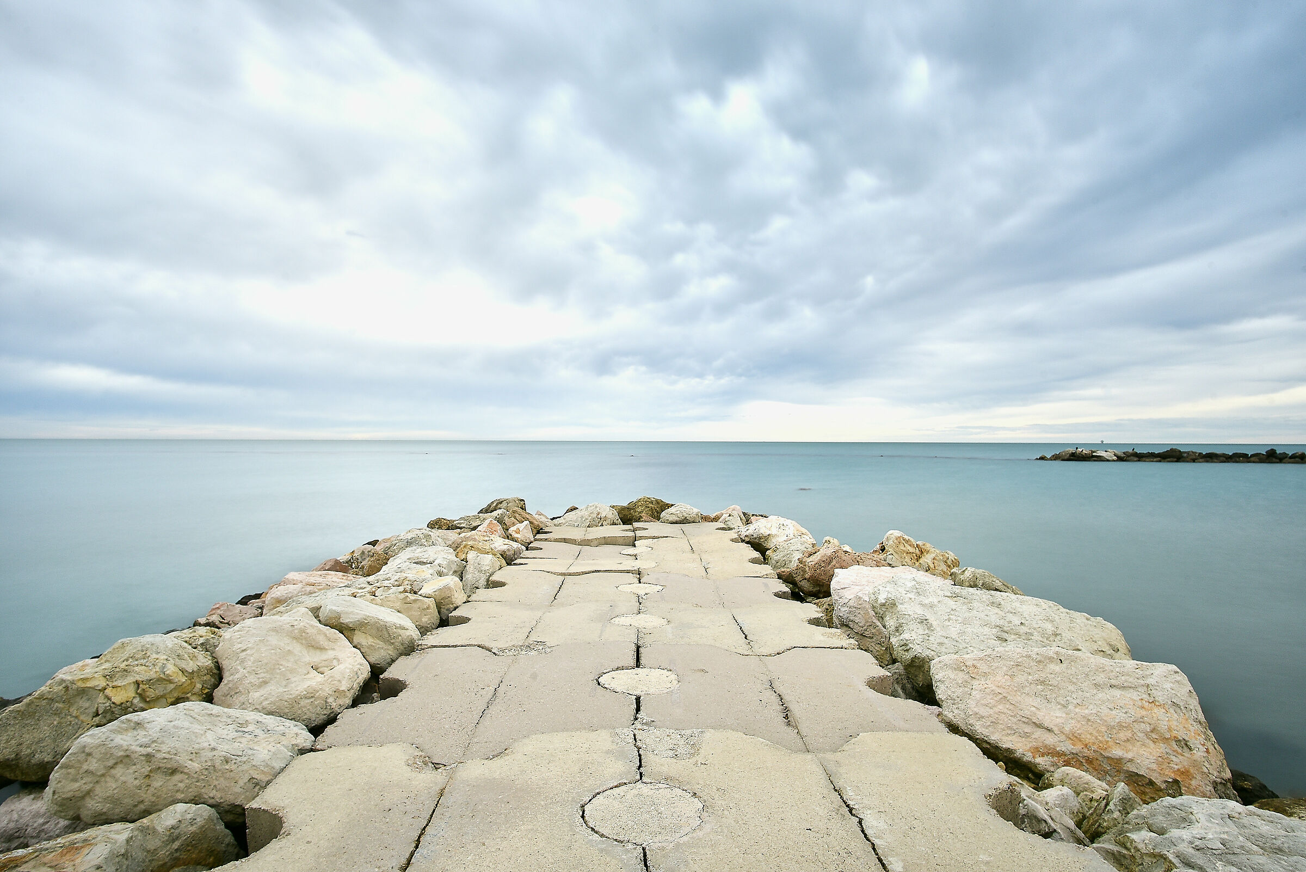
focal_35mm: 20
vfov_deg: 62.0
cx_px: 653
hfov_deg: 84.0
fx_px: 726
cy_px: 436
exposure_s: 20
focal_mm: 20
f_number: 11
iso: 100
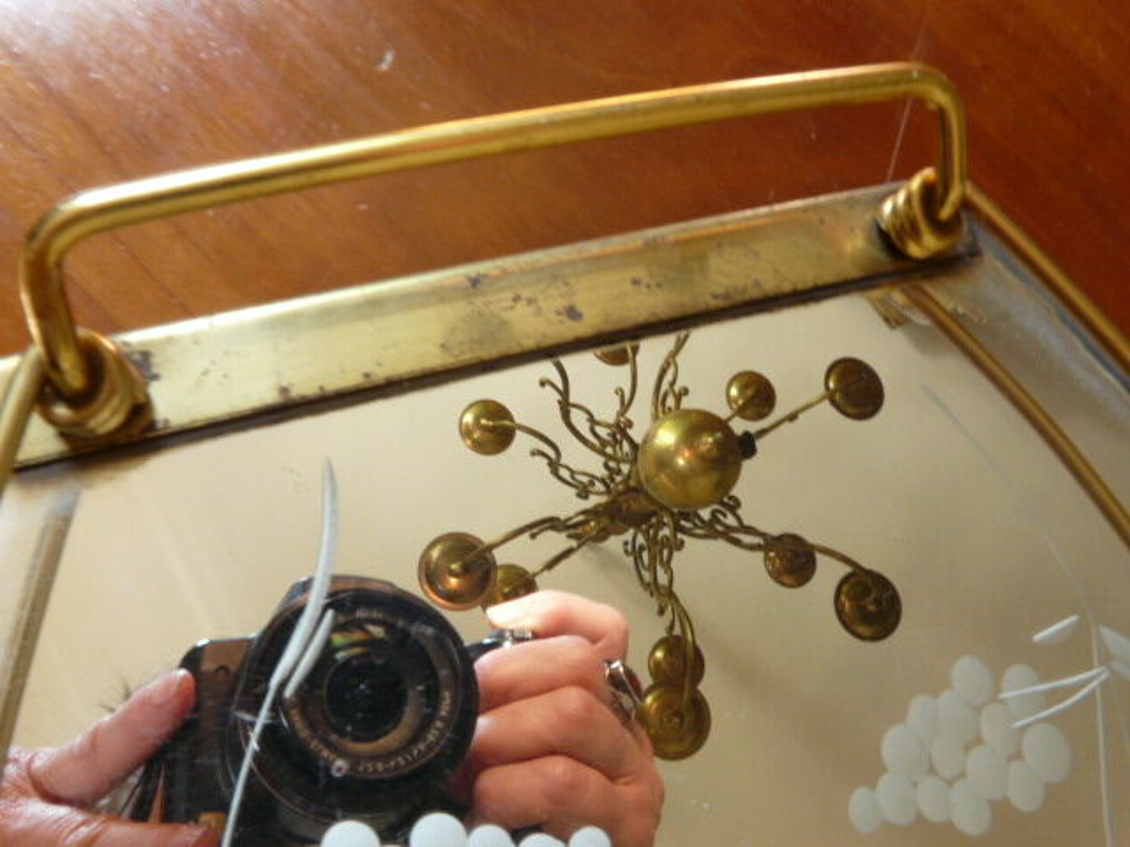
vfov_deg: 49.7
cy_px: 424
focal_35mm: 28
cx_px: 565
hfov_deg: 63.4
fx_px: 914
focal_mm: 4.6
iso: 200
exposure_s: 1/4
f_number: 8
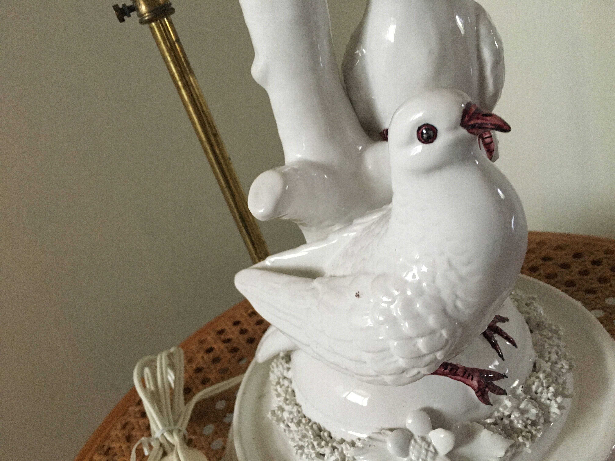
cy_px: 230
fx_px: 515
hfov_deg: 61.7
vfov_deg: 48.2
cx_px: 308
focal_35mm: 29
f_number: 2.2
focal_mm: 4.15
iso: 200
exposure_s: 1/25
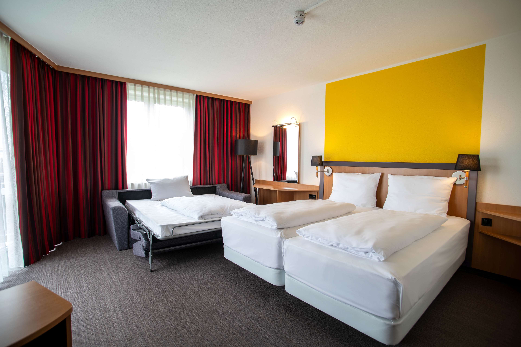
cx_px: 260
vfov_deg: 70.4
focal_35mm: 17
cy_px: 174
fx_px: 246
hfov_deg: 93.3
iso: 125
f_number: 7.1
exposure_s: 1/8
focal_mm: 17
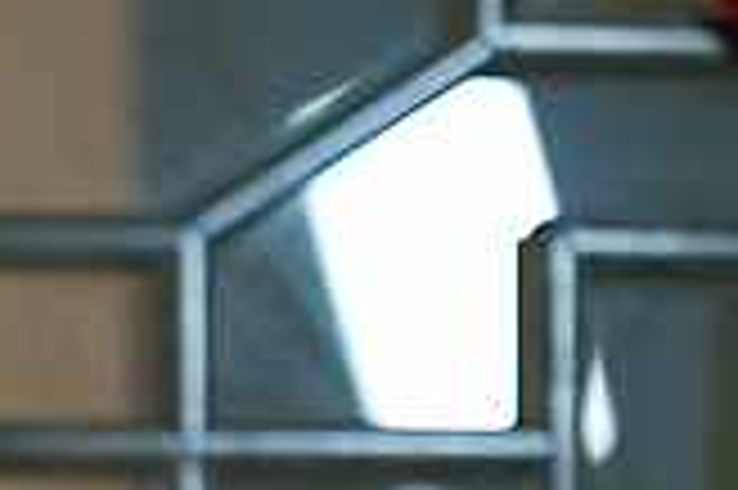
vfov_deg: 4.9
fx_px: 5591
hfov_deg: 7.4
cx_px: -414
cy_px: 1126
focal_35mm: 273
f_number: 1.4
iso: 200
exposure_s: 1/125
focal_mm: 23
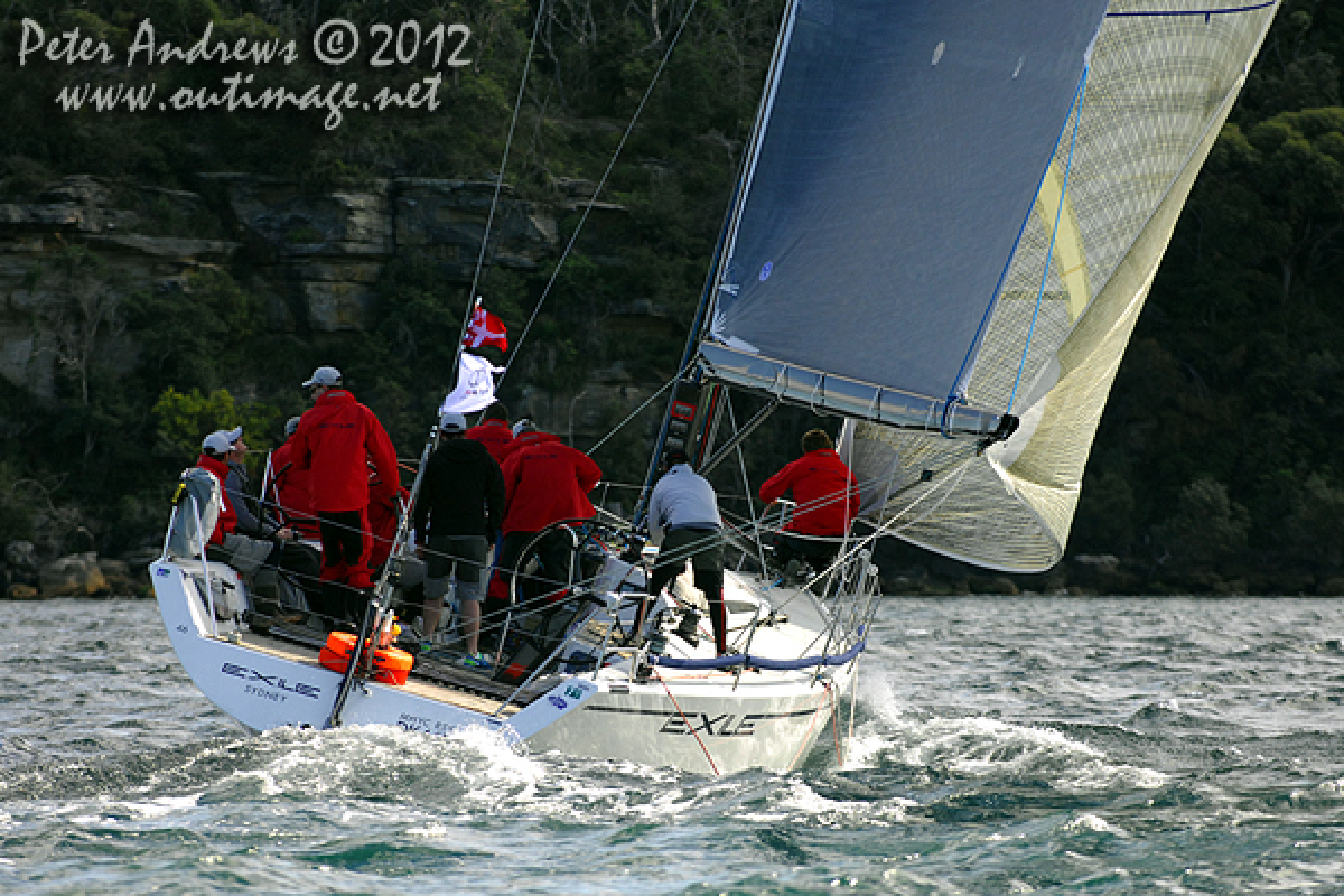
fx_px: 10639
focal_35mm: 285
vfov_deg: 4.8
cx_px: 672
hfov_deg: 7.2
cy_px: 448
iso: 400
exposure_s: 1/1000
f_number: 3.5
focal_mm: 190
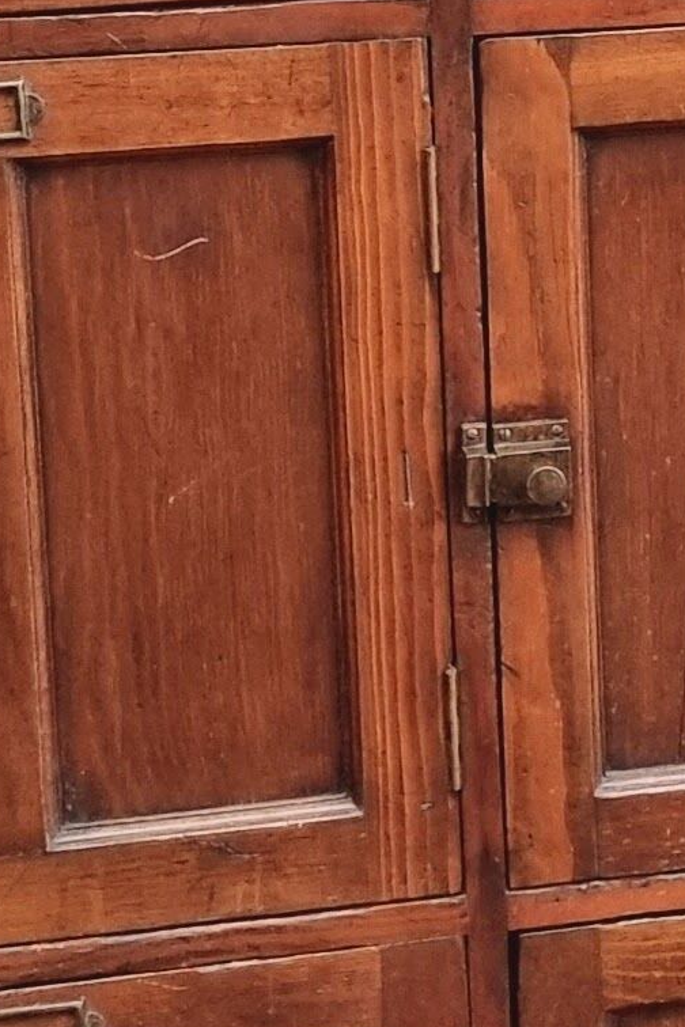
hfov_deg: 10.2
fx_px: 3767
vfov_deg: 15.3
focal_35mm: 132
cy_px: 39
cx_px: 890
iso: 500
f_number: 1.8
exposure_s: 1/33
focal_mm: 6.7
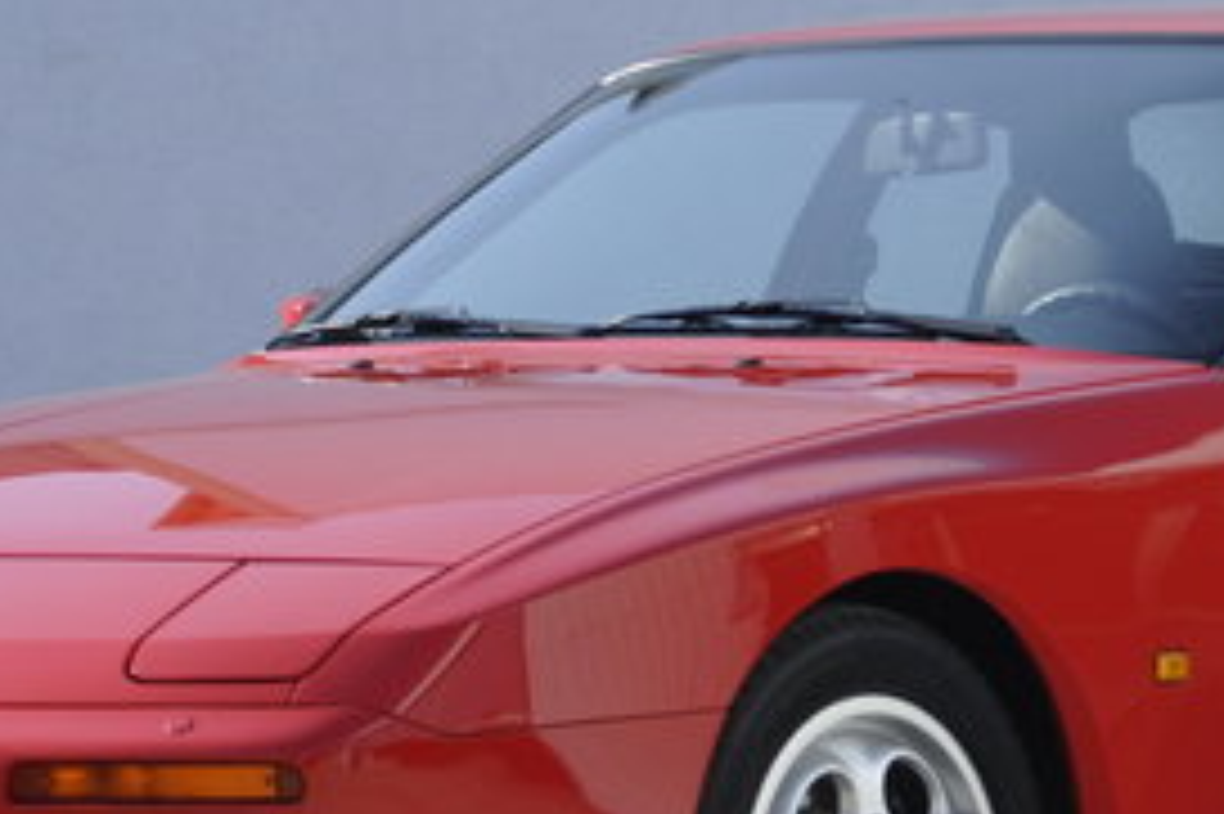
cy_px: 670
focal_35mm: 529
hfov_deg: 3.9
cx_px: 914
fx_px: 17988
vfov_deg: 2.6
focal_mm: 125
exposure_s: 1/400
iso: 500
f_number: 6
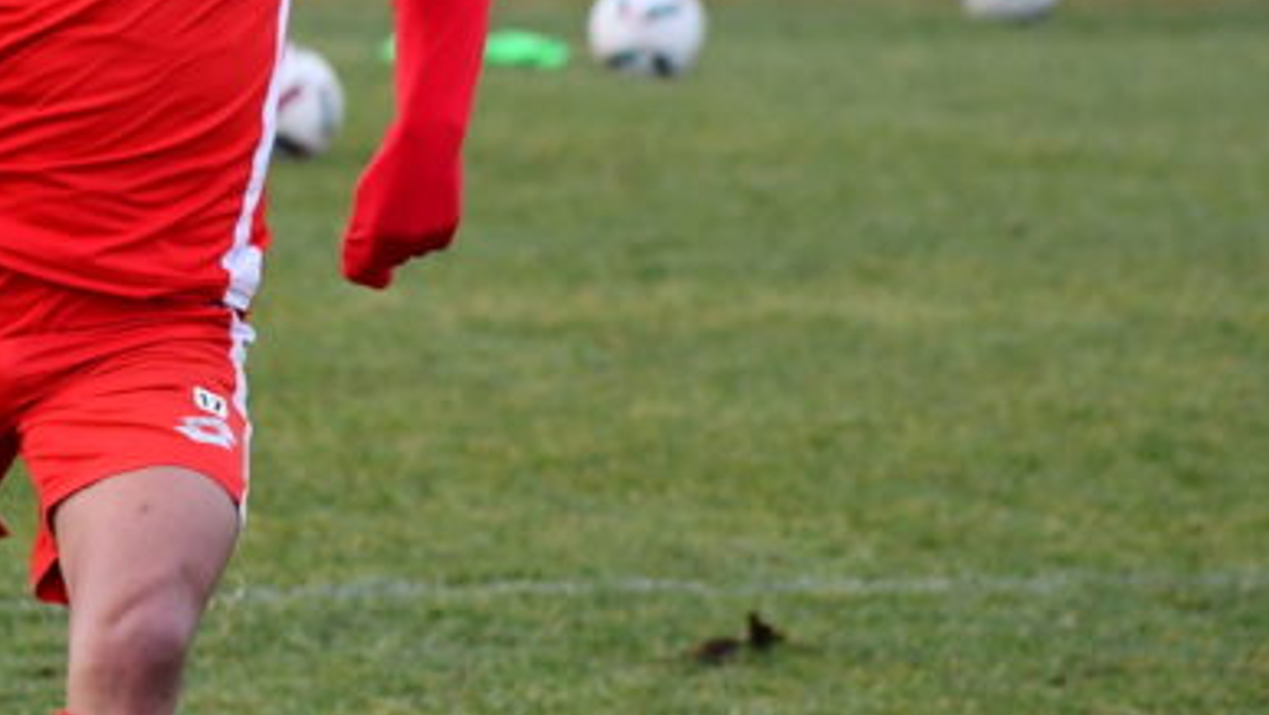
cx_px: 16
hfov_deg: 3.9
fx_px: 18850
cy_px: 287
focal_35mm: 560
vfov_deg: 2.2
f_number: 4.8
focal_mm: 135
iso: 1600
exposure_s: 1/640
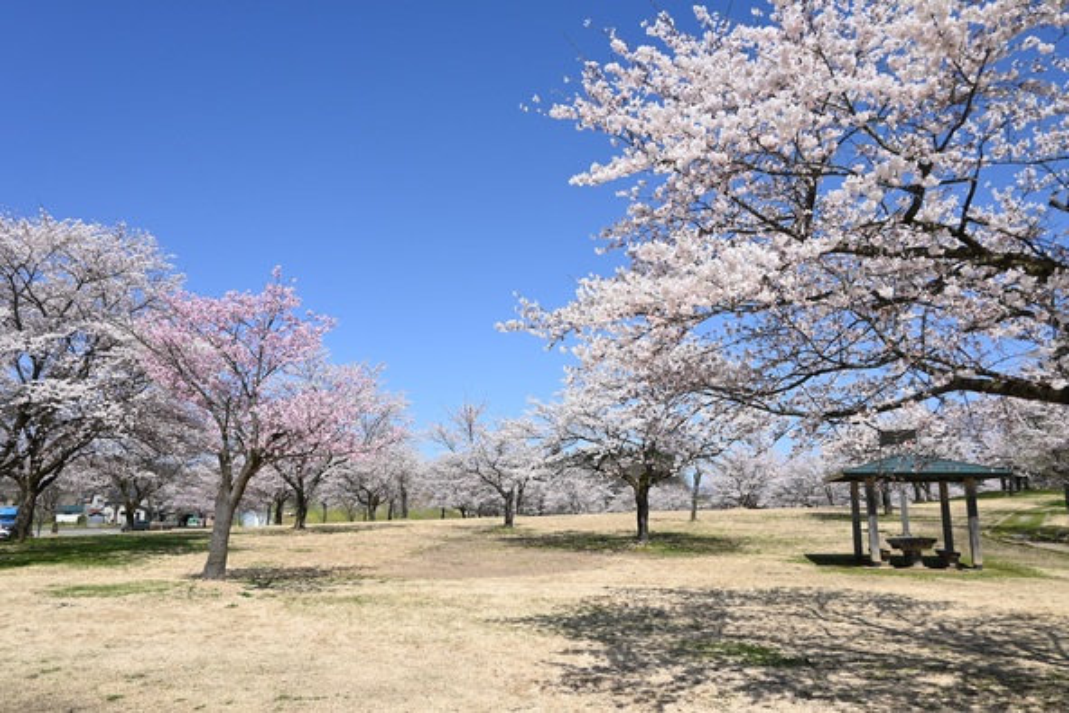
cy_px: 356
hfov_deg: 70.4
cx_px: 534
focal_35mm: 26
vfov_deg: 50.4
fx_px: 757
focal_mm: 17
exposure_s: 1/640
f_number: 5.6
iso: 100
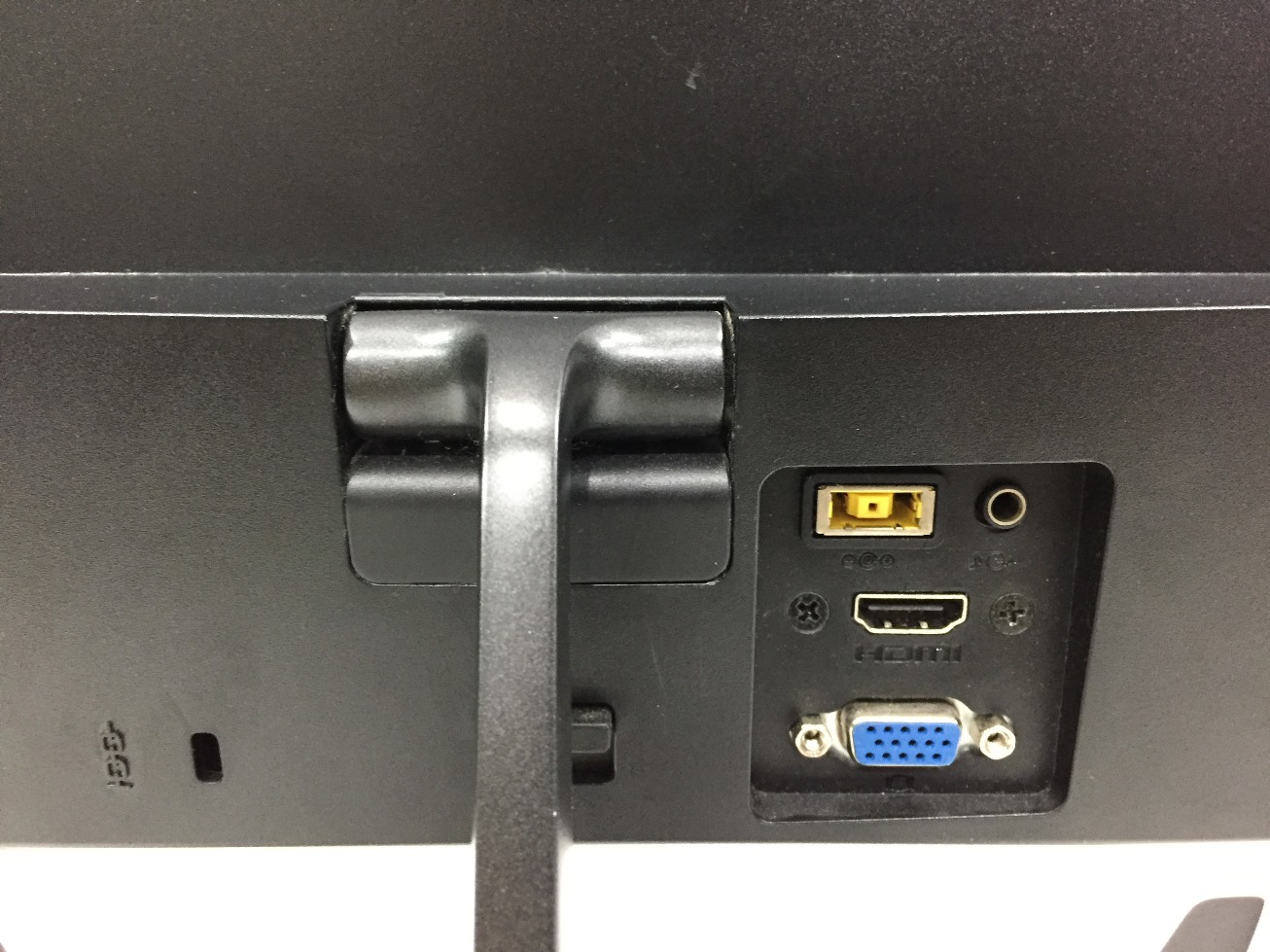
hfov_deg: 61.7
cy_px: 476
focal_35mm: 29
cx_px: 635
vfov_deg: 48.2
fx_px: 1064
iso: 250
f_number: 2.2
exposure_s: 1/17
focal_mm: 4.15
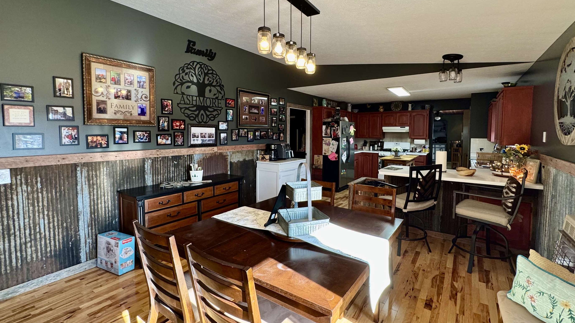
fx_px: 259
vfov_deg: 63.8
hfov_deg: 95.9
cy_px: 147
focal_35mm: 17
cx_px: 298
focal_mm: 2.22
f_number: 2.2
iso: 160
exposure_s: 1/99
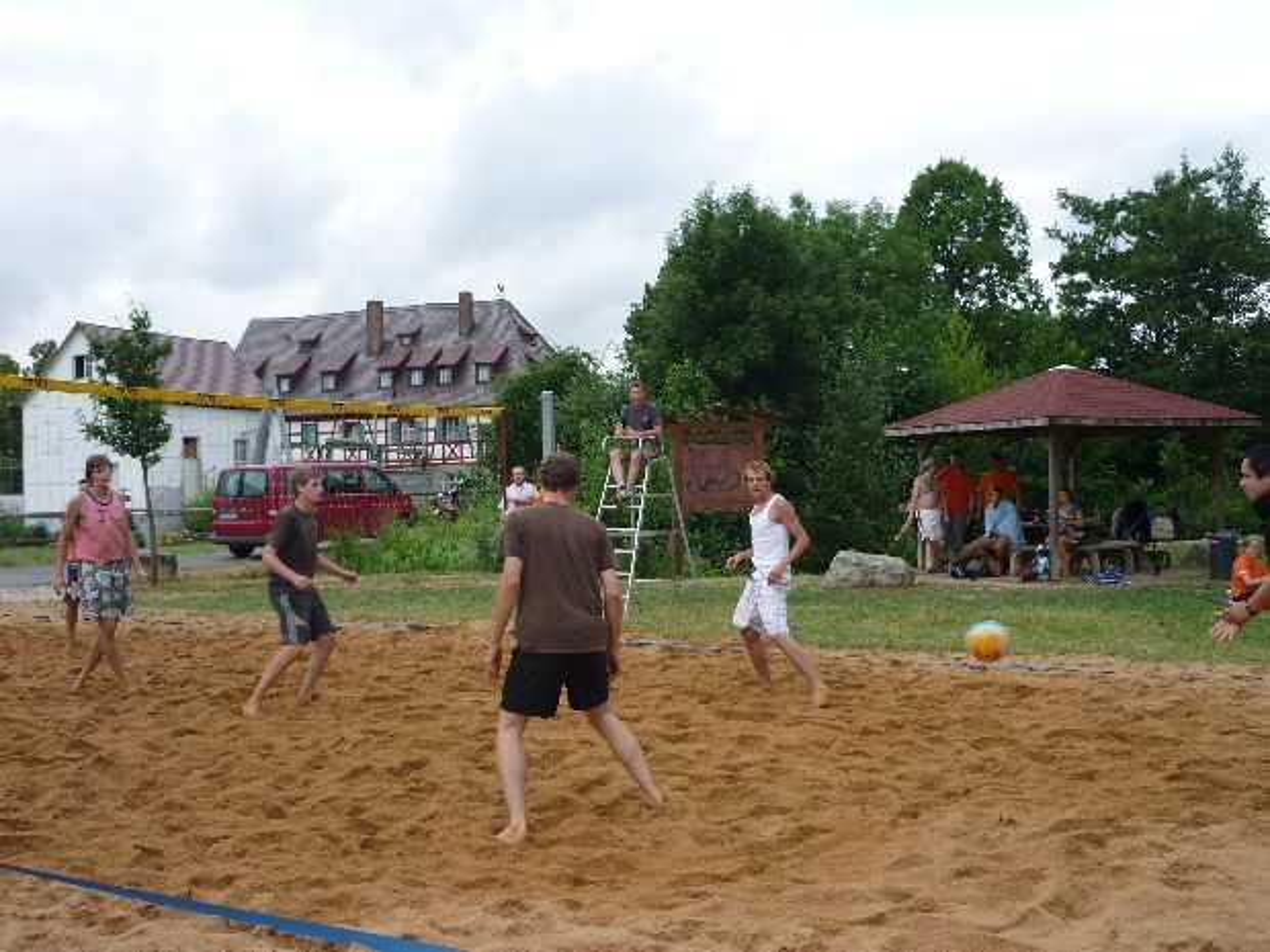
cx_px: 635
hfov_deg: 51.4
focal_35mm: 36
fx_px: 1321
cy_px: 476
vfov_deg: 39.7
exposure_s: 1/100
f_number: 2.9
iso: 80
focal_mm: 5.9
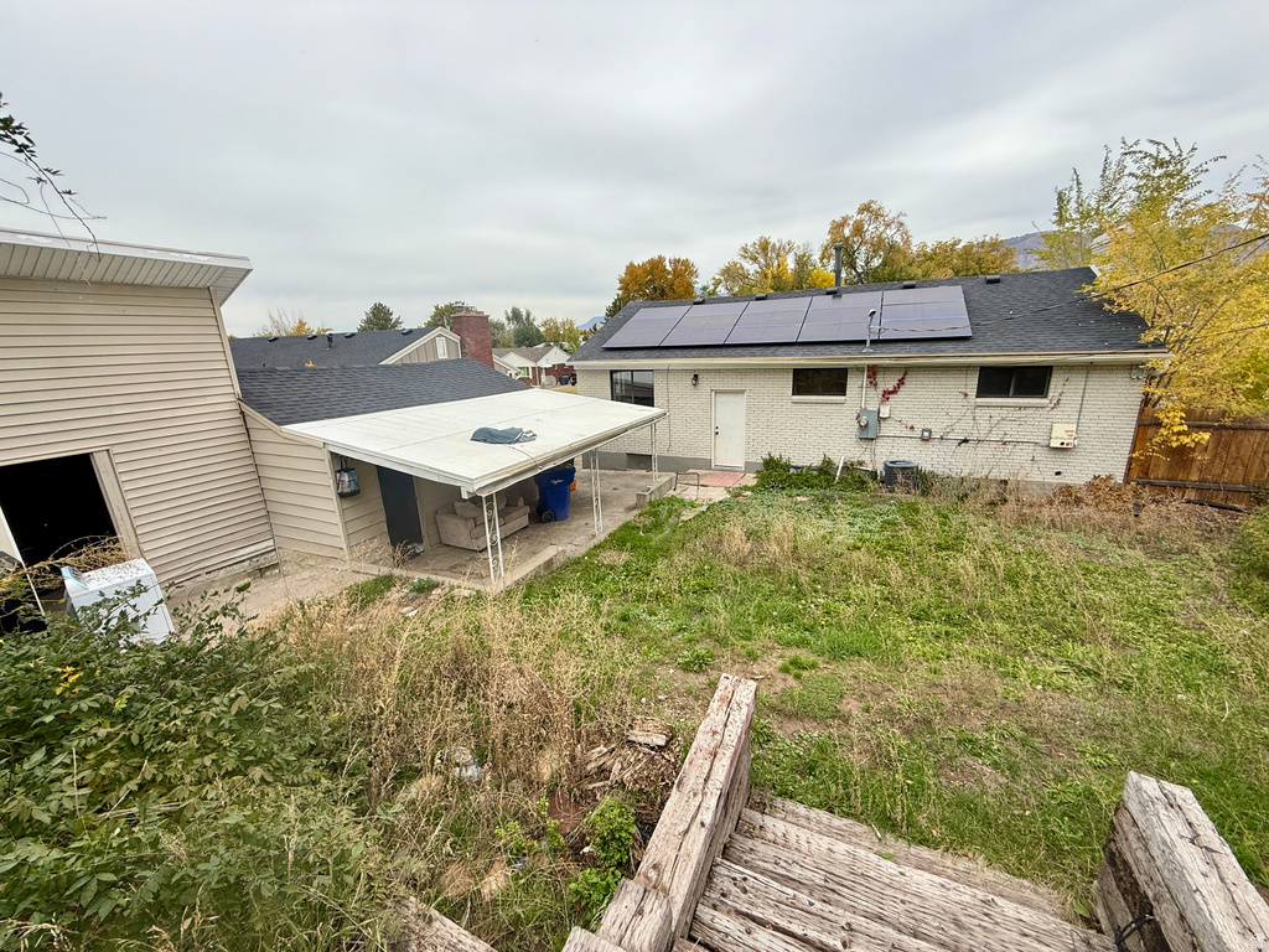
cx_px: 634
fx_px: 513
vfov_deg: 85.7
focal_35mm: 14
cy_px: 476
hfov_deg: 102.1
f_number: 2.2
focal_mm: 2.22
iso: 50
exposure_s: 1/638
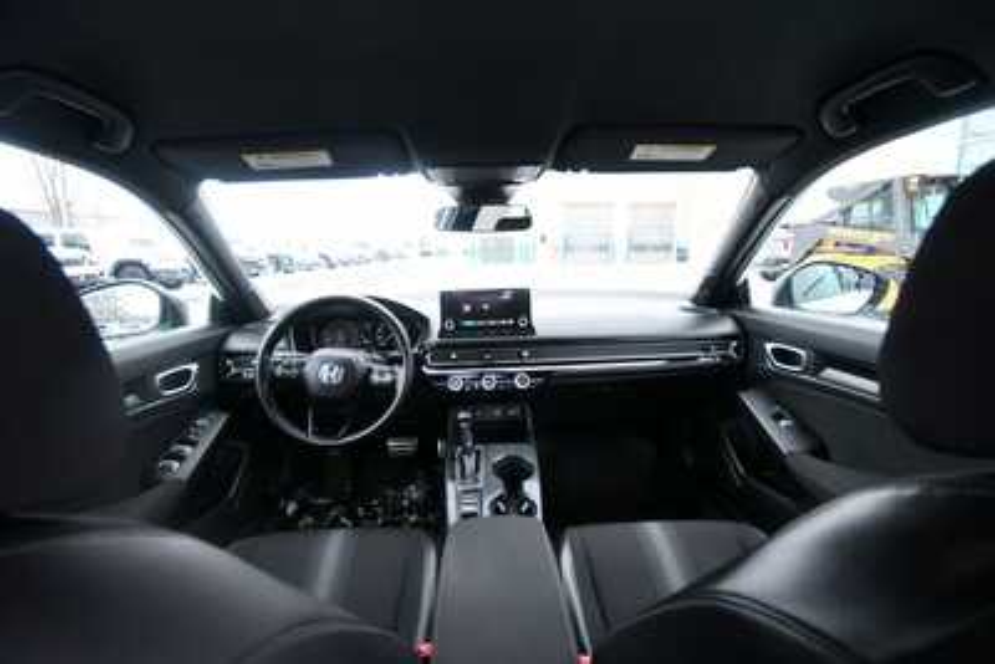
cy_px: 332
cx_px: 498
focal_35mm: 15
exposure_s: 1/200
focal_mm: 10
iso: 800
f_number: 4.5
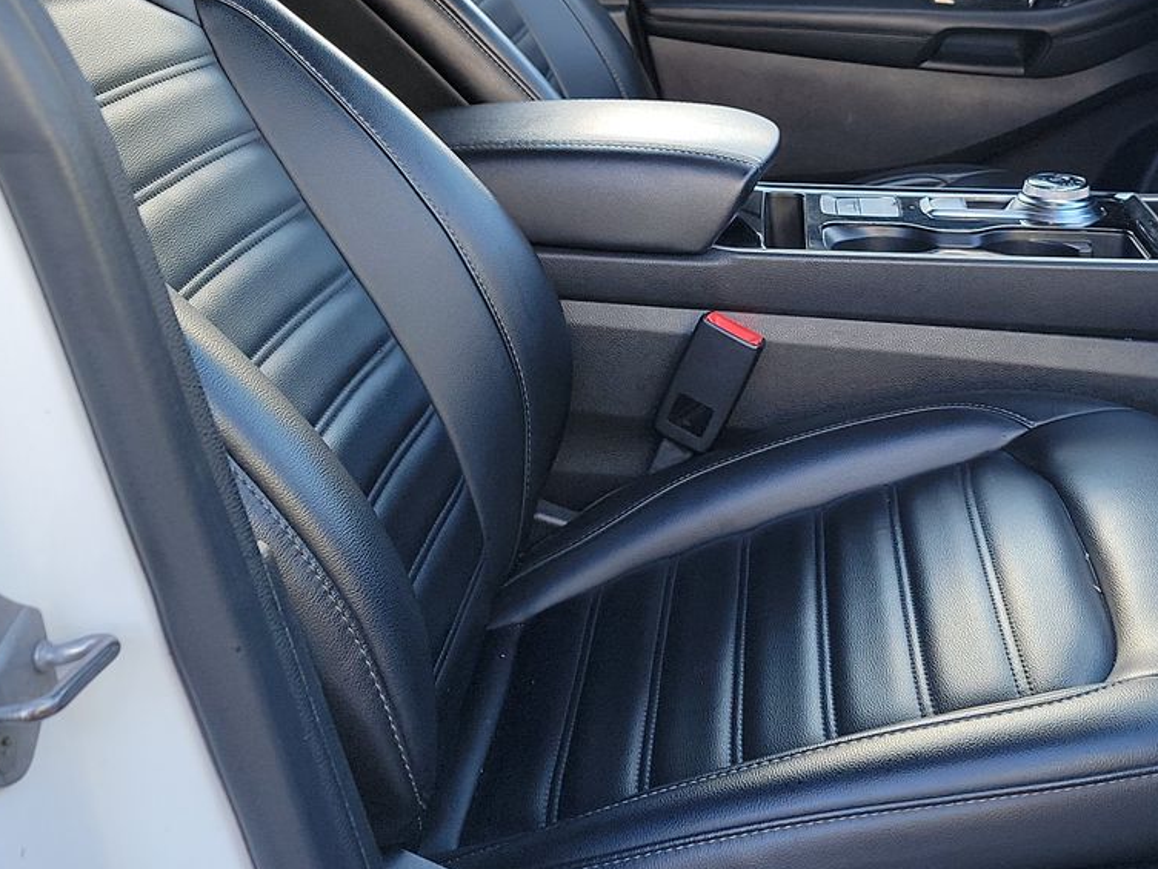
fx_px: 1706
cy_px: 266
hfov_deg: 36.6
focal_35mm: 51
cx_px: 866
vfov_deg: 28.3
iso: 72
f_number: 1.8
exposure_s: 1/59
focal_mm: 6.7
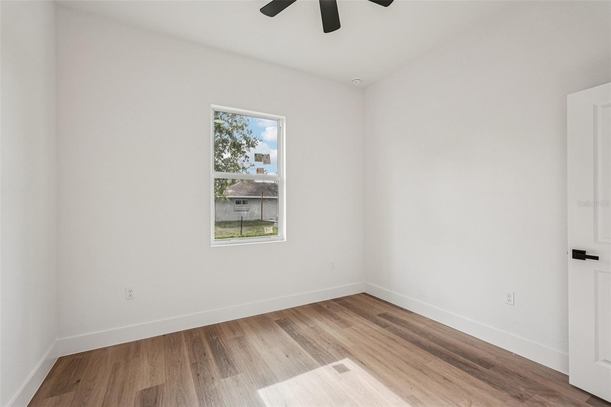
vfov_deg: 73.7
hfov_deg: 96.7
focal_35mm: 16
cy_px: 204
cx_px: 306
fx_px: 271
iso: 400
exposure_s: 1/60
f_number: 8
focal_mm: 16
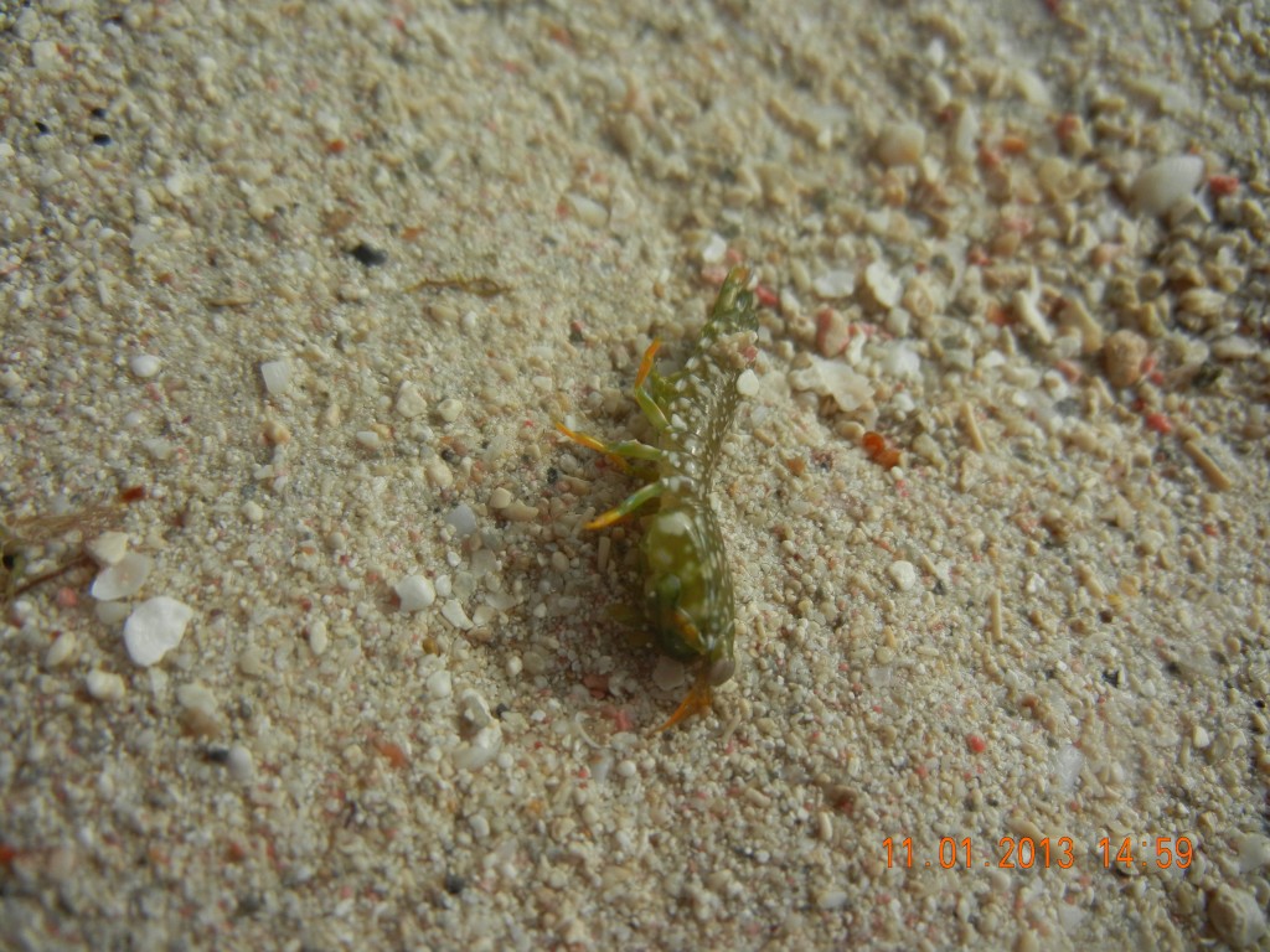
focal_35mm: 30
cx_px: 635
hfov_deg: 60.0
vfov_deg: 46.8
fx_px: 1101
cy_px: 476
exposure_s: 1/310
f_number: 7
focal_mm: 5.4
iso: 160
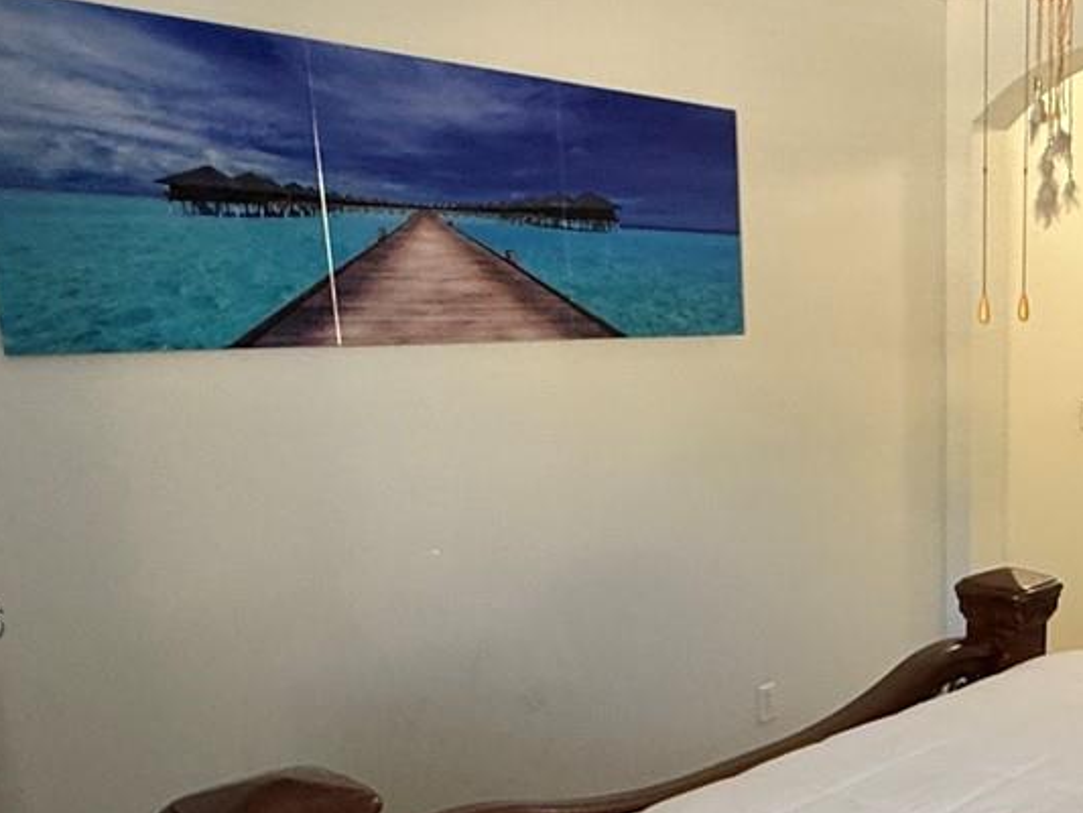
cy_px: 624
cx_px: 996
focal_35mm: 42
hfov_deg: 40.9
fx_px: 1314
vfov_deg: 33.6
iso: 320
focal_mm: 2.22
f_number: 2.2
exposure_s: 1/60
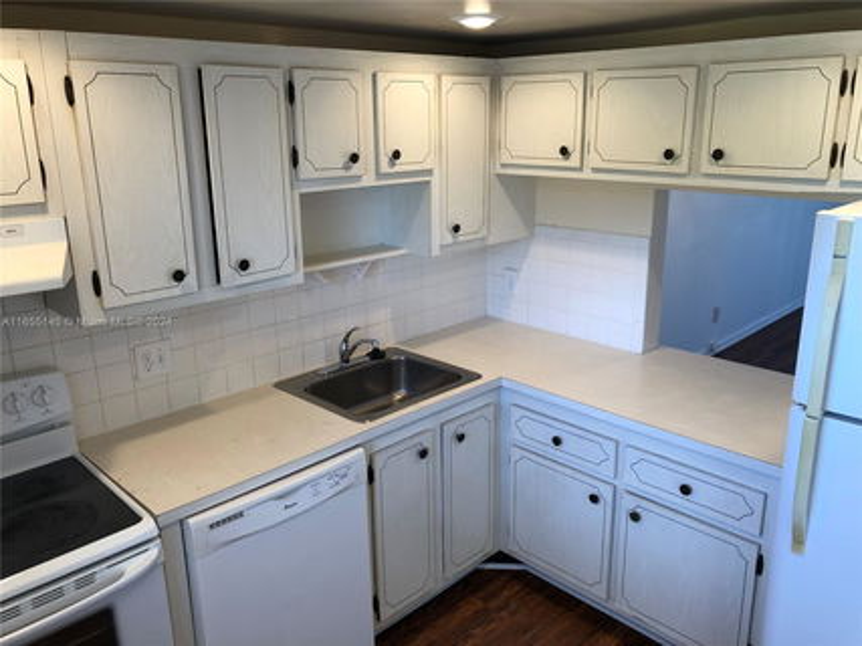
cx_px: 431
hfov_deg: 63.5
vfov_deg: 49.7
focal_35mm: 28
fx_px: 697
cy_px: 323
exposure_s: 1/40
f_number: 1.8
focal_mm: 4
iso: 25
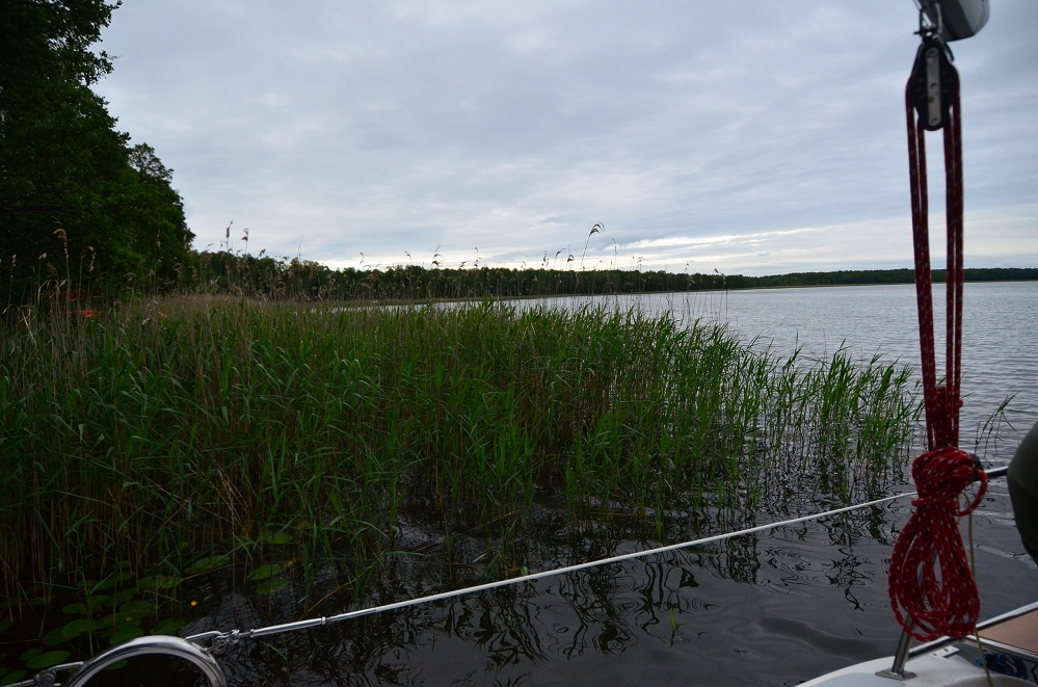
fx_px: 518
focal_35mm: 18
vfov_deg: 67.1
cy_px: 344
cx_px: 519
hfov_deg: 90.1
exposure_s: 1/2500
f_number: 4
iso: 1250
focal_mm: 12
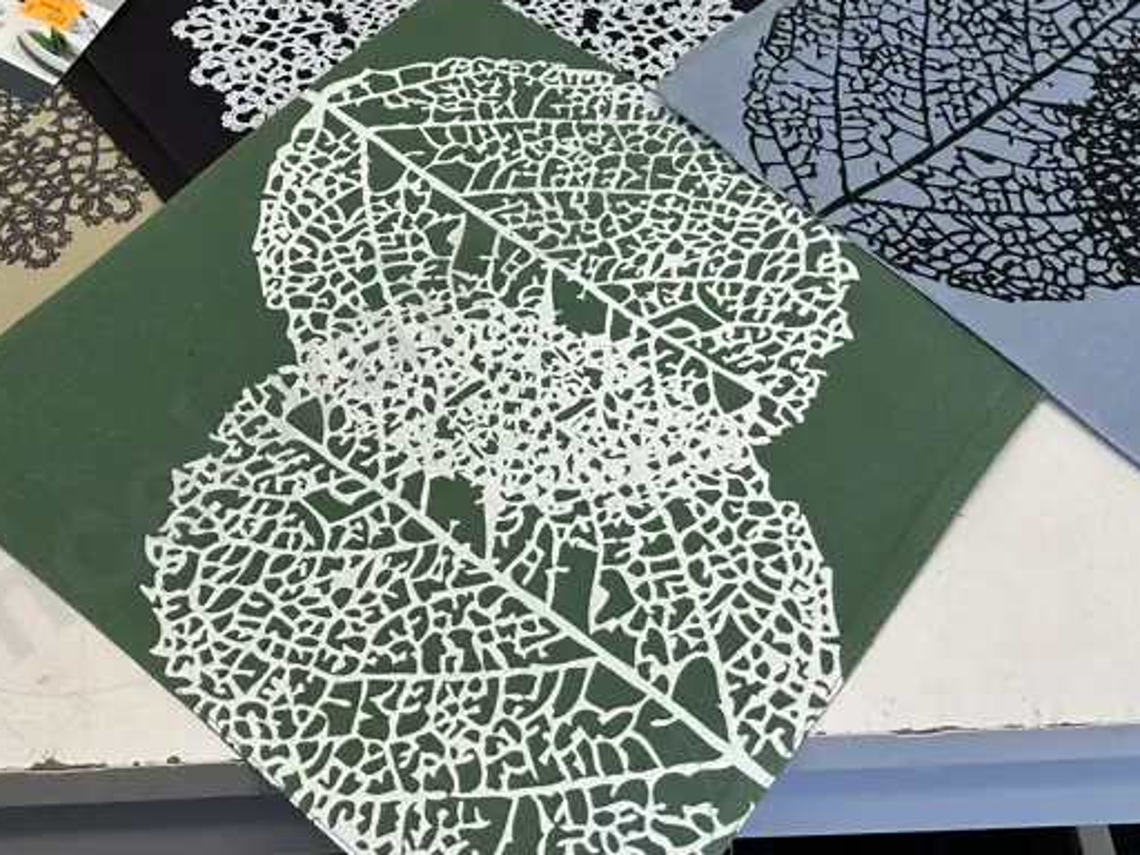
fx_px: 1581
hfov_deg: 39.6
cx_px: 523
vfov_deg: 29.9
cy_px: 232
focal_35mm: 48
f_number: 1.78
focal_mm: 6.86
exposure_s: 1/100
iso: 100
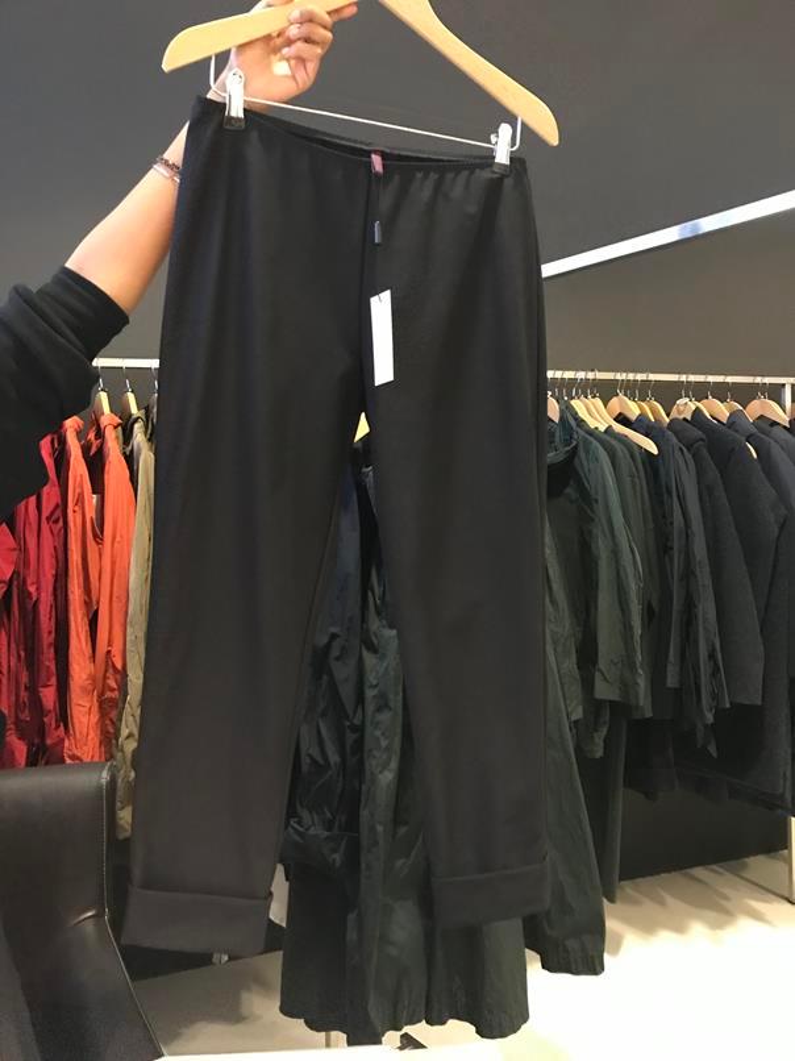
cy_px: 530
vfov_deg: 63.5
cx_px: 398
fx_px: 858
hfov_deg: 49.7
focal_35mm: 28
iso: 80
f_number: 1.8
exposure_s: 1/4
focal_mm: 3.99
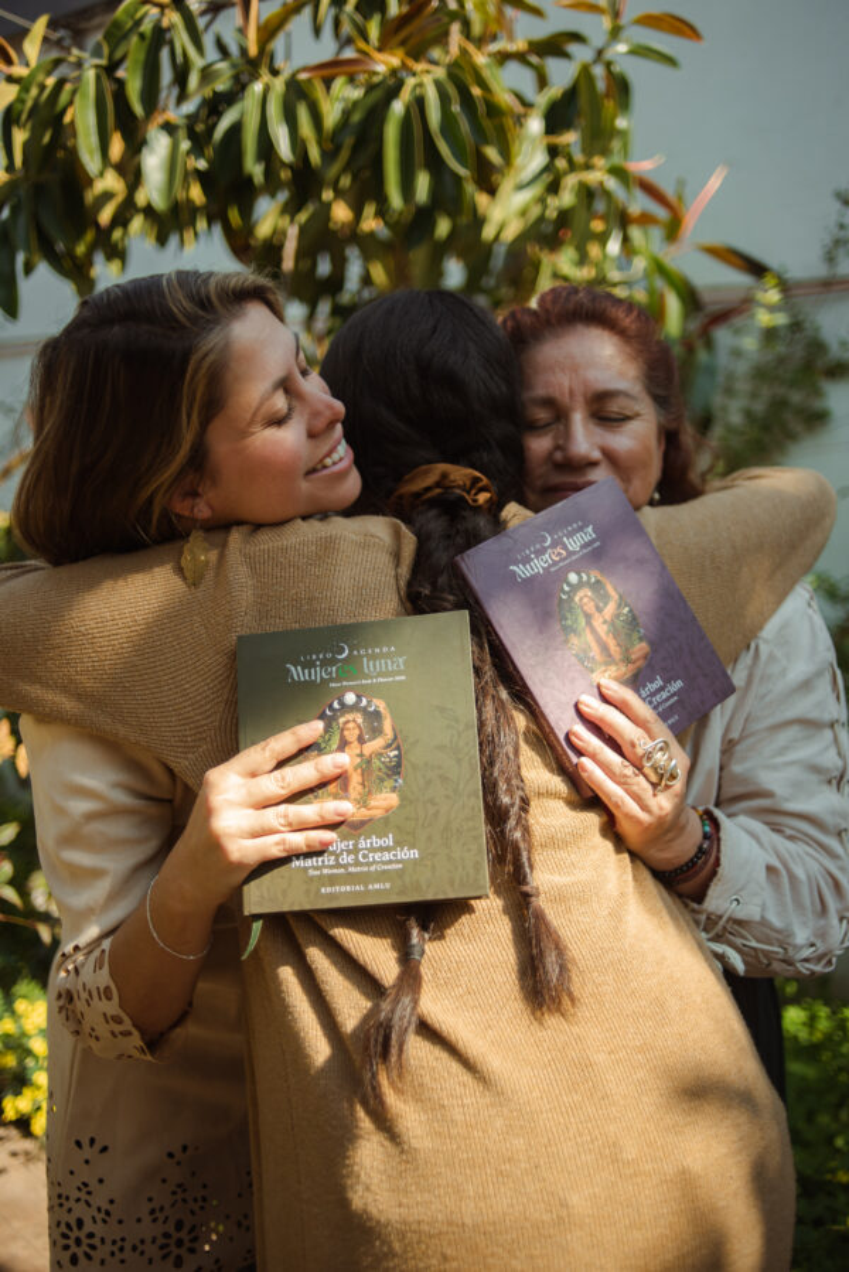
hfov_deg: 37.9
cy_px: 636
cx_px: 424
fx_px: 1237
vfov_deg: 54.4
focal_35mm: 35
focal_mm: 35
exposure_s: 1/1600
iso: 100
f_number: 2.2
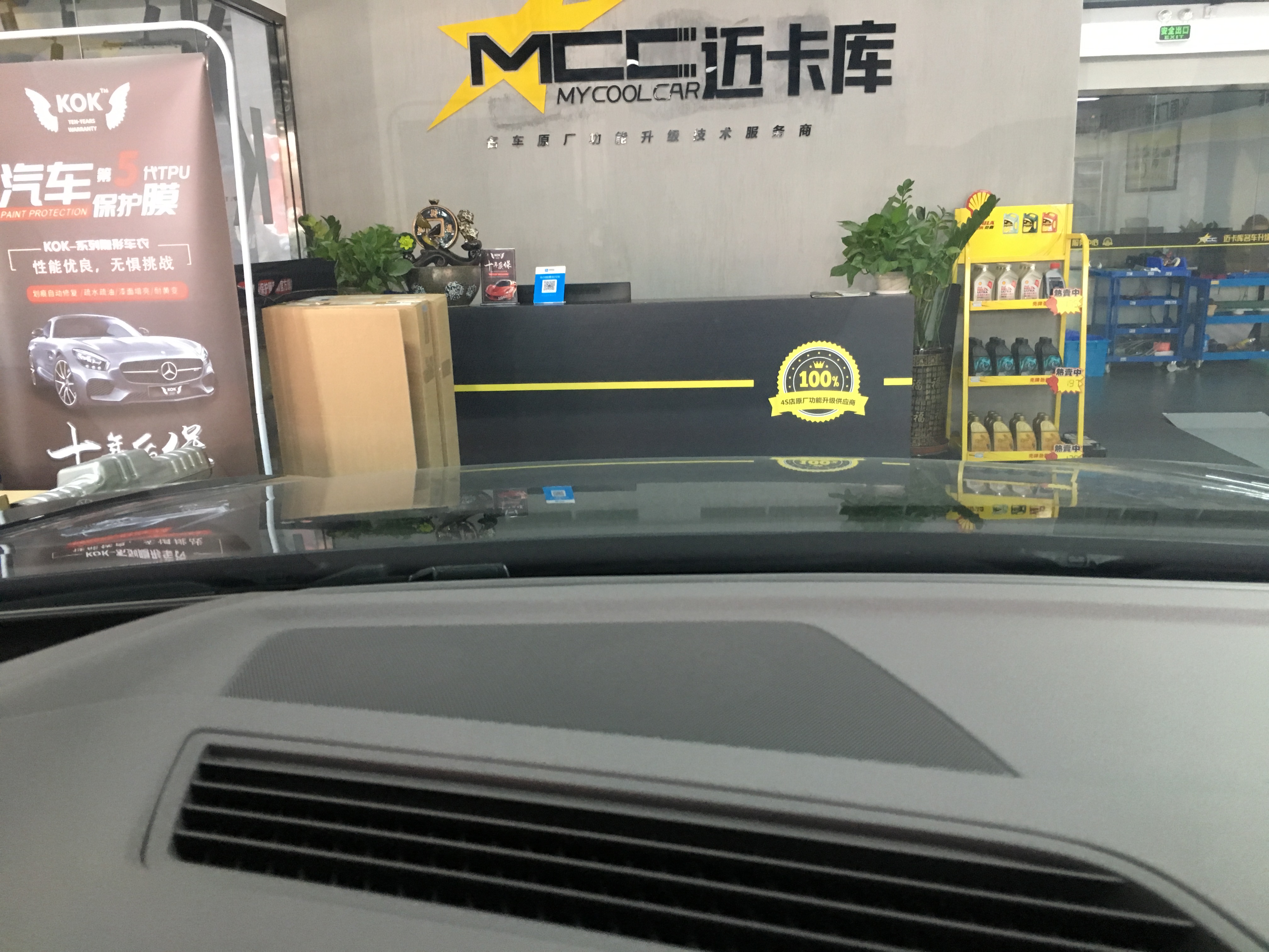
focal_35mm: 29
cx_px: 634
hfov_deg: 61.7
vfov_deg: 48.2
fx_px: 1063
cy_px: 476
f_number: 2.2
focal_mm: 4.15
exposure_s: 1/25
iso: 200
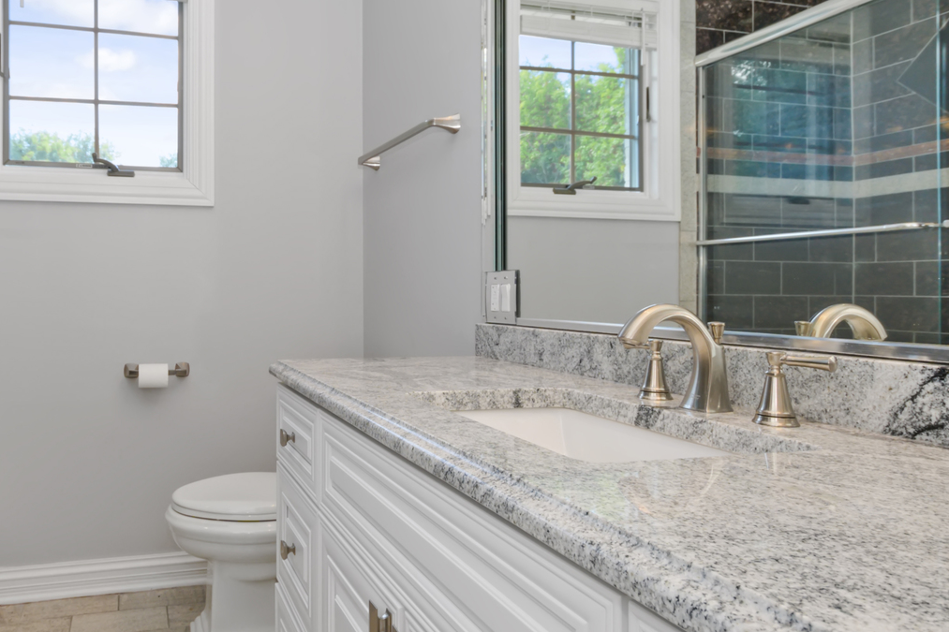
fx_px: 633
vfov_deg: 53.0
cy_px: 275
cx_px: 285
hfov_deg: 70.6
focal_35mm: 24
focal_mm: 10
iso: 250
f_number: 7.1
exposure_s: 1/30
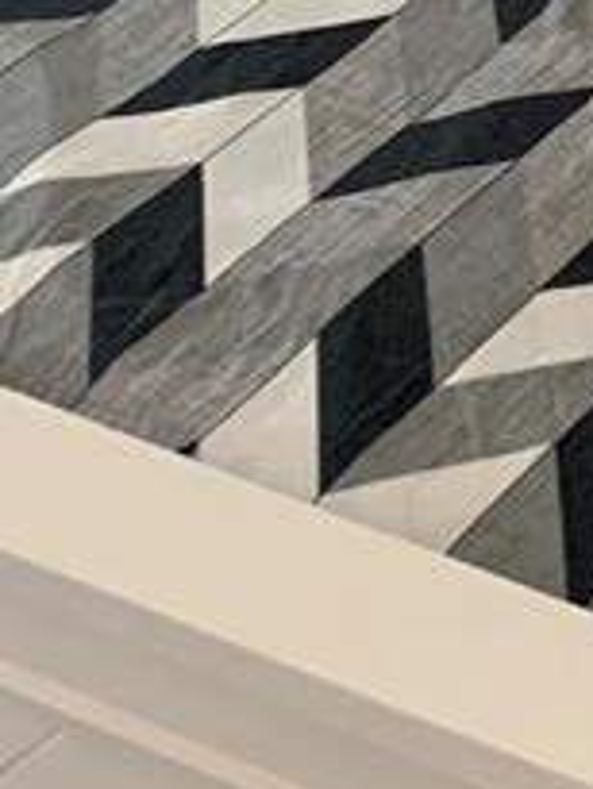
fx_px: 3468
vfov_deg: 11.4
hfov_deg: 9.2
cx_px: 1178
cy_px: -924
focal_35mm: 152
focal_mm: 4.25
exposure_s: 1/60
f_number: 1.8
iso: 250
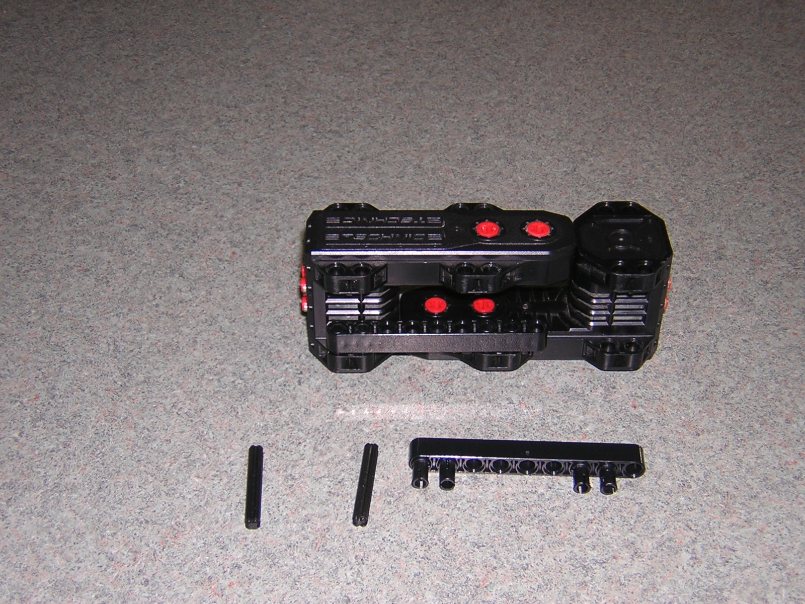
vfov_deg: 27.0
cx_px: 402
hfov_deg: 35.5
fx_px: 1256
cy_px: 302
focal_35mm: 54
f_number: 3.2
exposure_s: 1/60.1
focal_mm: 7.1
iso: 100
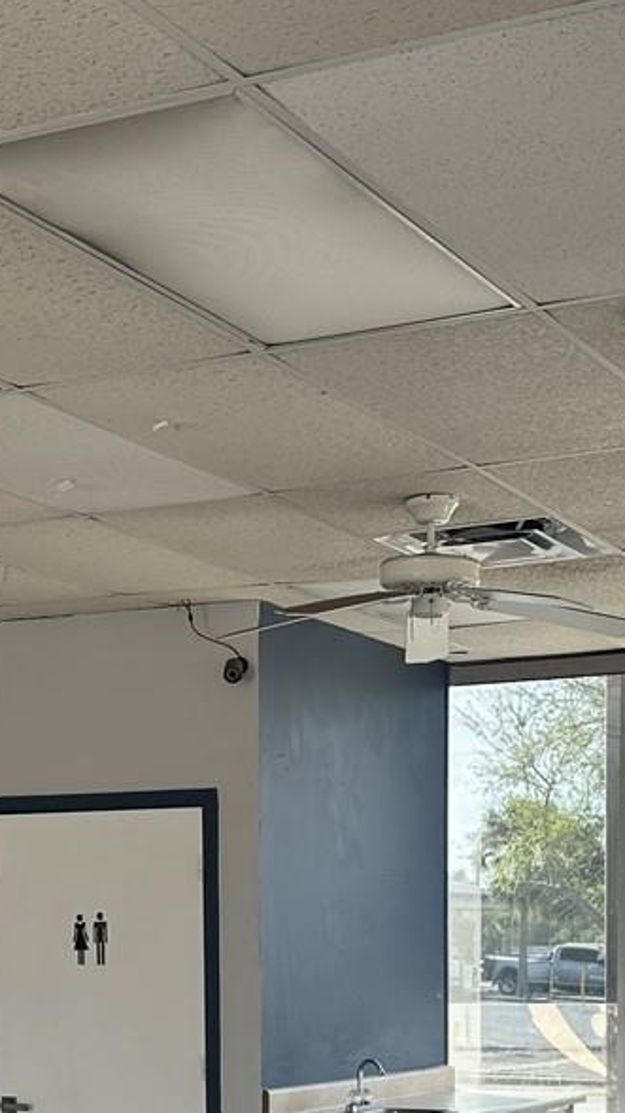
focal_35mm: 71
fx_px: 2093
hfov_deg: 17.0
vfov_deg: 28.1
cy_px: 1096
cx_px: 304
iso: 64
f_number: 1.78
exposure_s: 1/234
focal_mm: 6.86
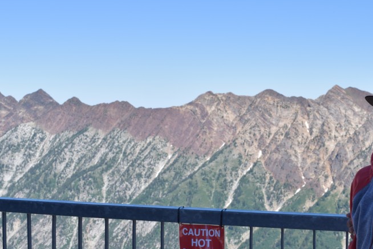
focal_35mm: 73
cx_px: 246
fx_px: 754
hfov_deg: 27.6
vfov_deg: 18.7
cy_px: 118
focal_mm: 31
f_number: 10
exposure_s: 1/400
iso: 200
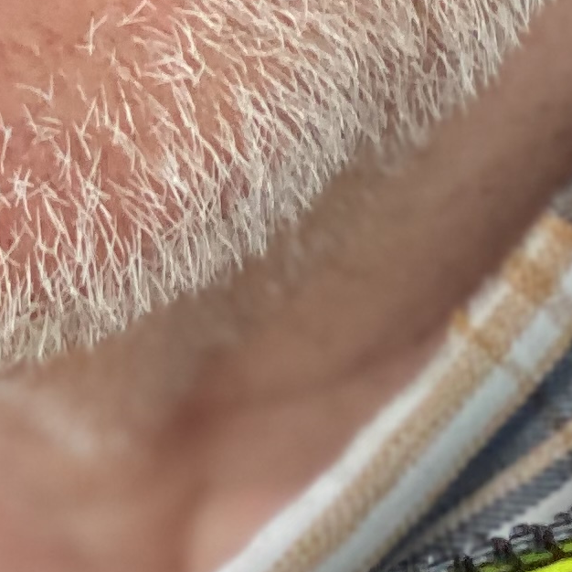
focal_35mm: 296
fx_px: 5534
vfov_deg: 5.9
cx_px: 143
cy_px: -182
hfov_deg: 5.9
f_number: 2
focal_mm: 6
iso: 40
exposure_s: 1/122
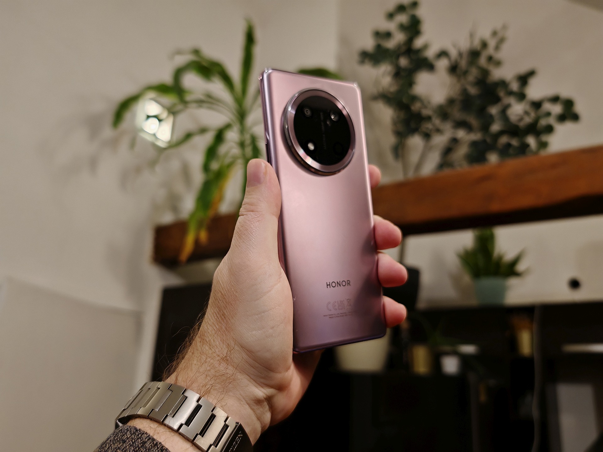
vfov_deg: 51.4
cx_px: 302
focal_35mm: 27
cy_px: 226
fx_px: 470
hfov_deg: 65.3
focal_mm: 6.83
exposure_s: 1/50
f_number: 1.4
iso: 320
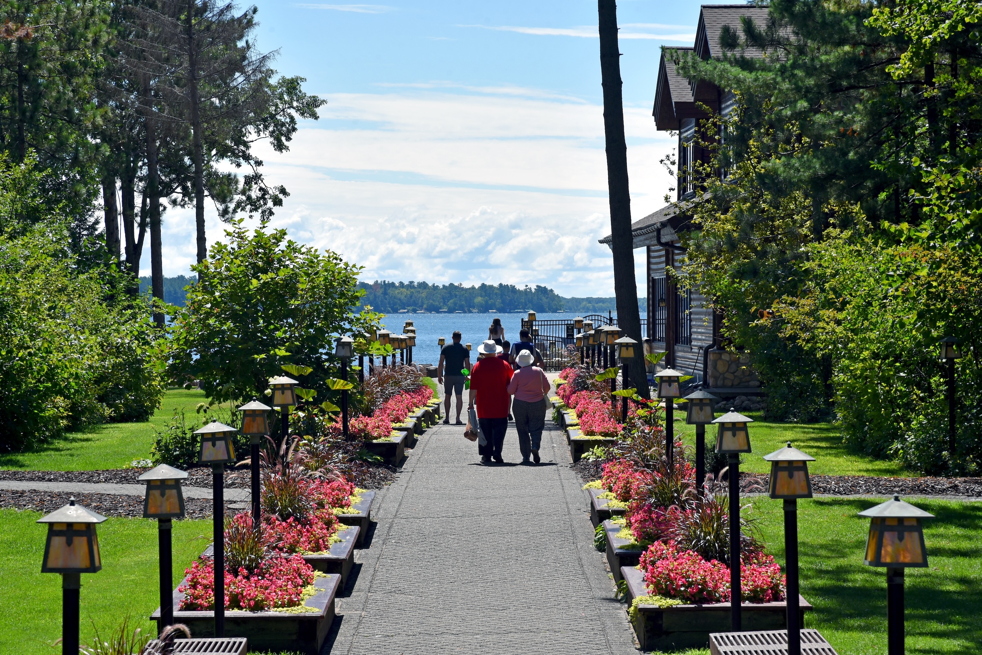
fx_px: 3274
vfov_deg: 11.4
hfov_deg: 17.1
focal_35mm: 120
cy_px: 328
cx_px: 491
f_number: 11
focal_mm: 120
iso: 250
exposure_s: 1/500
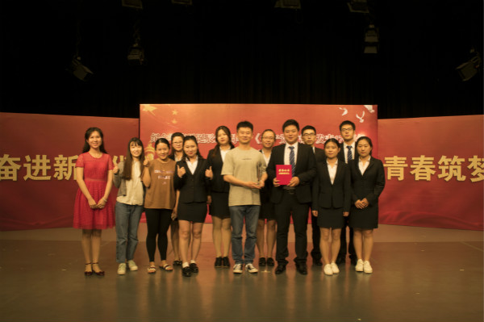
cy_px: 161
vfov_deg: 43.5
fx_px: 403
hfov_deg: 62.0
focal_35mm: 30
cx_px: 242
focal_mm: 20
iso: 250
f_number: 7.1
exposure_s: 1/25
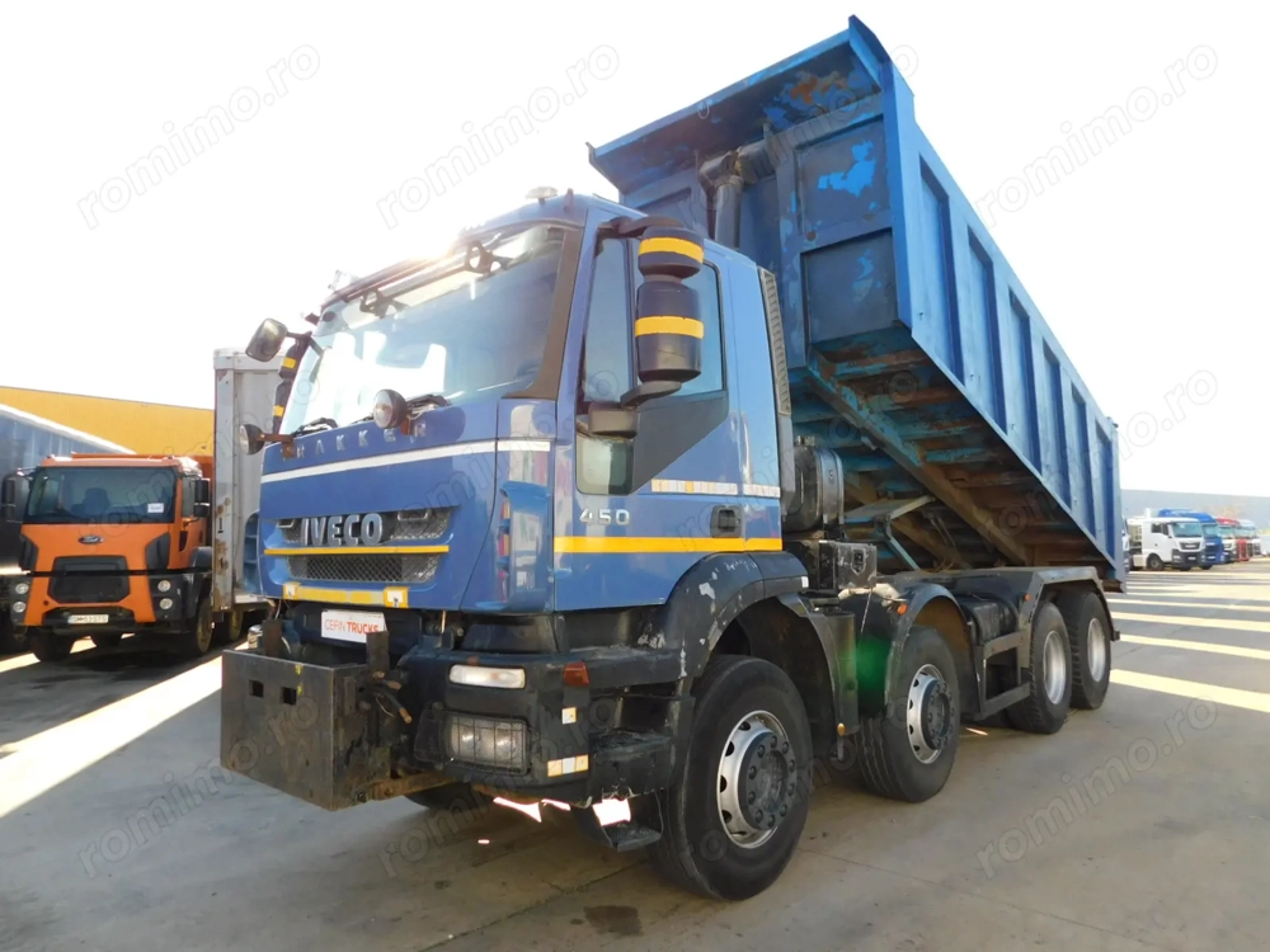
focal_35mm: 23
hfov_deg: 73.9
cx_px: 635
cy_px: 476
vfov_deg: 58.9
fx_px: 844
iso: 125
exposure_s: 1/400
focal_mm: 4
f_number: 3
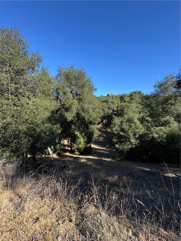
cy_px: 120
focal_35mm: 14
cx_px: 90
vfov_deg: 102.1
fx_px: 98
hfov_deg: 85.7
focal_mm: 2.22
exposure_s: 1/451
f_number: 2.2
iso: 40
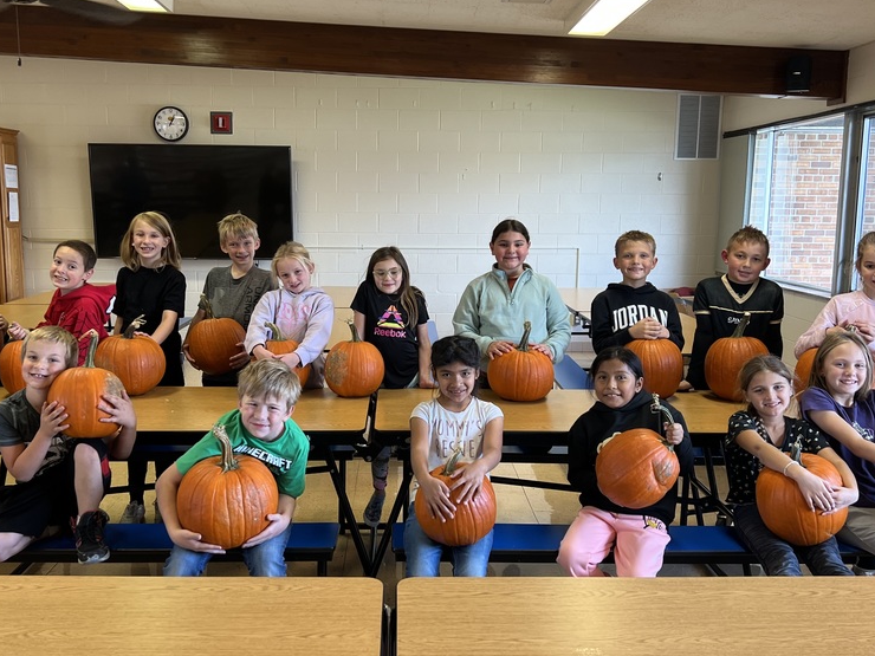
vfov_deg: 39.7
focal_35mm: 36
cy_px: 325
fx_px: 910
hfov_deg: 51.3
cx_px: 419
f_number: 1.5
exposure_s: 1/60
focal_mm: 5.7
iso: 80
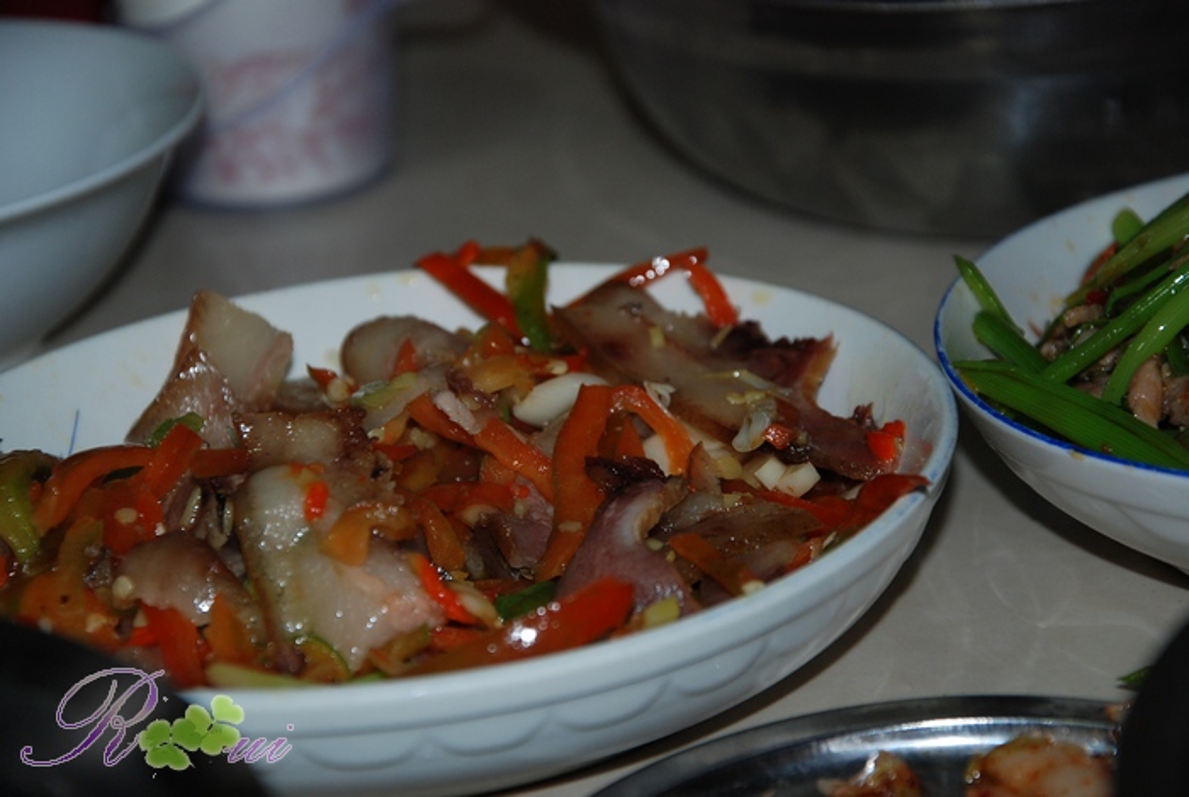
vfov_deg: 10.0
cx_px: 594
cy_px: 398
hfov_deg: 14.8
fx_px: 4565
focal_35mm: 138
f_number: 5.6
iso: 400
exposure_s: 1/60
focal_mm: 92
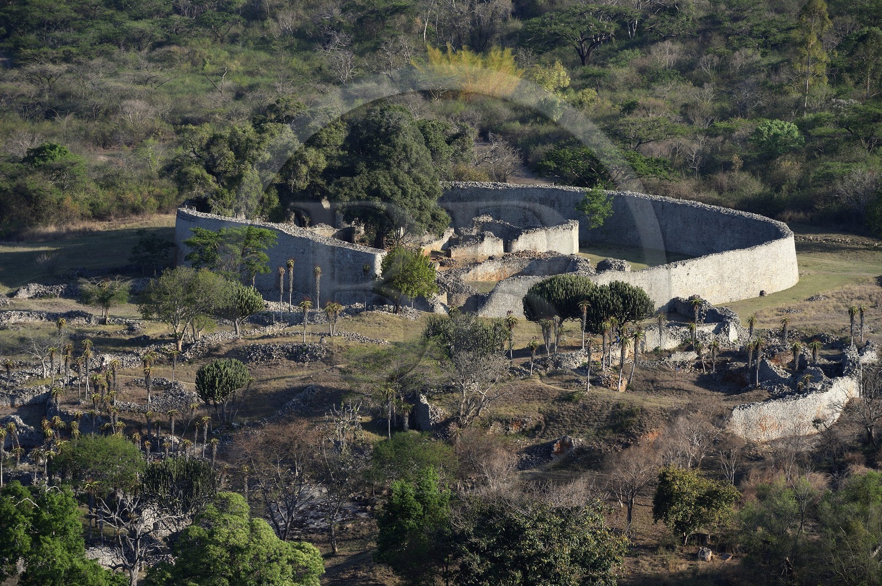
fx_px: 4896
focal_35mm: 200
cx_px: 441
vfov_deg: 6.9
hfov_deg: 10.3
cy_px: 293
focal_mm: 200
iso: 200
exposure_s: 1/250
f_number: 9
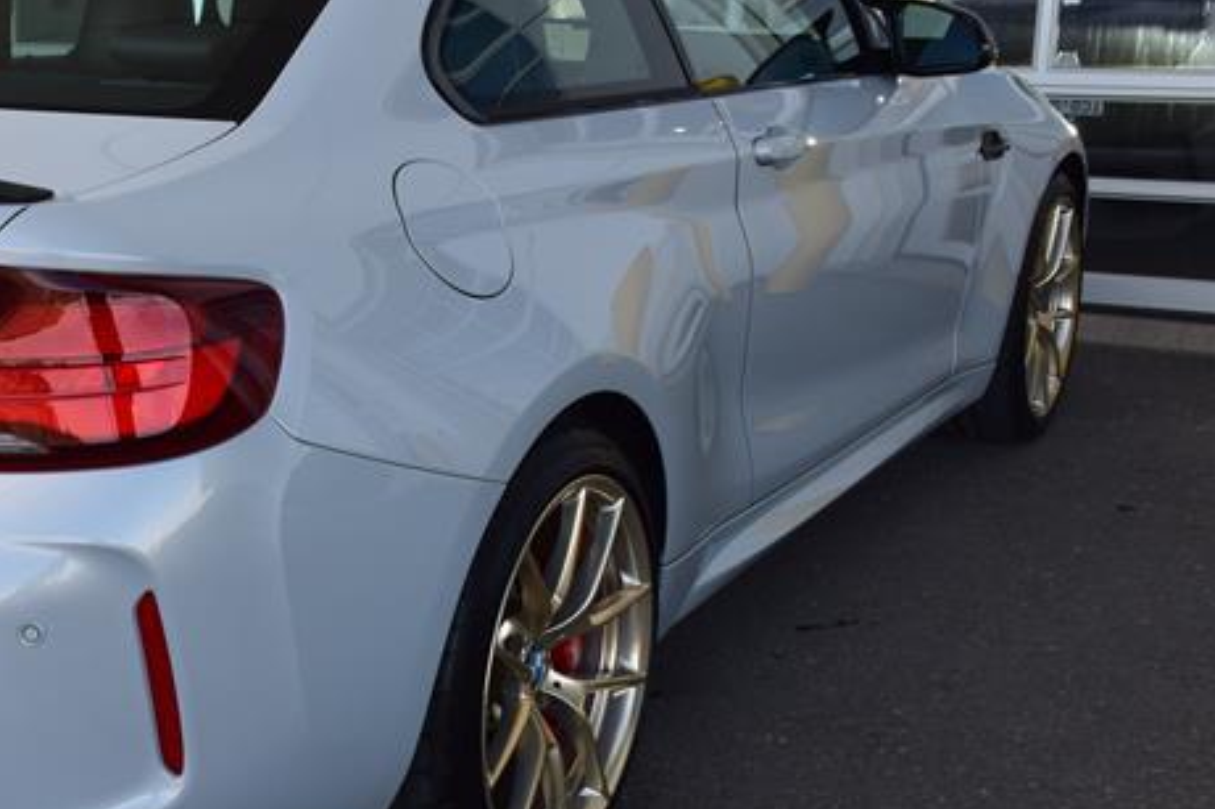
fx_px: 2020
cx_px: 163
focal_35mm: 60
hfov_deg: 32.1
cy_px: 444
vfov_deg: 22.6
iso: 400
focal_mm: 23
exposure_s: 1/125
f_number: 9
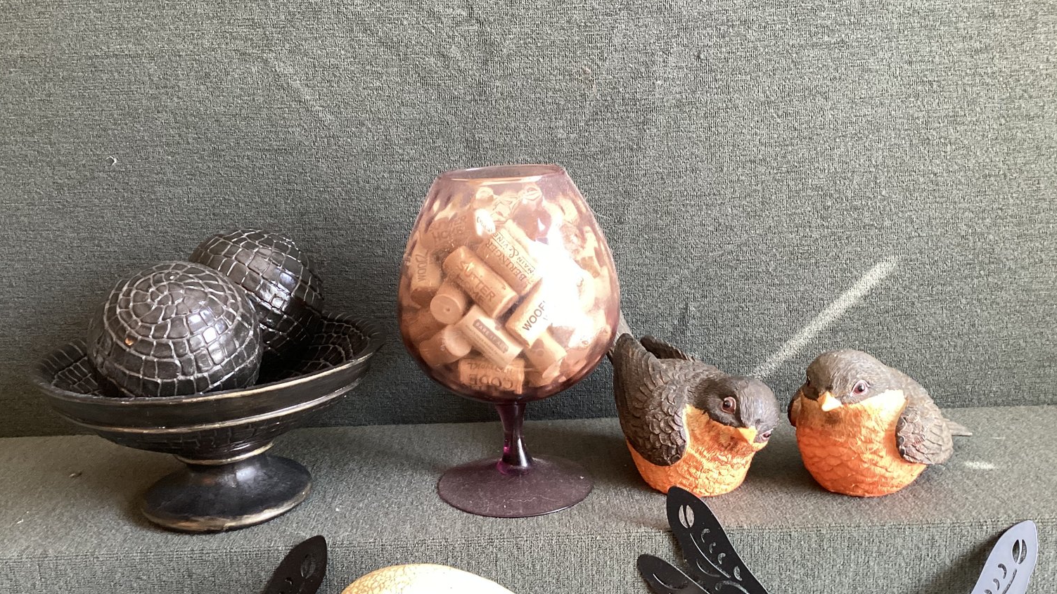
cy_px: 329
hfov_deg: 58.0
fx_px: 953
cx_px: 529
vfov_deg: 34.6
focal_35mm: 34
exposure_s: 1/50
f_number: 2.4
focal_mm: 3.3
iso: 200
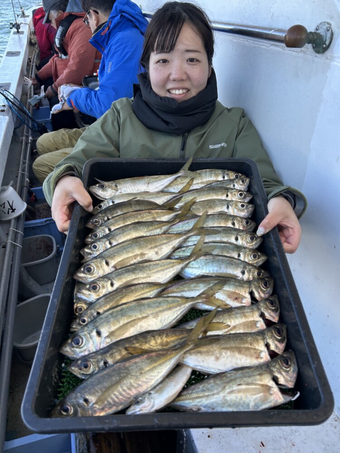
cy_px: 226
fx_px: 340
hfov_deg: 53.1
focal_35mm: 26
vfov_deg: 67.3
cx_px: 170
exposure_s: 1/439
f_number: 1.5
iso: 50
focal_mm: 5.7
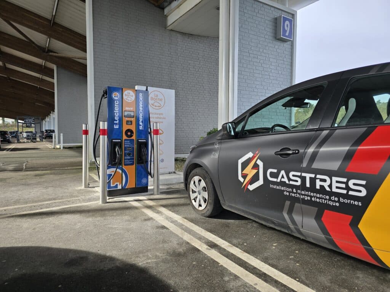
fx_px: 259
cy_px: 146
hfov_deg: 73.9
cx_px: 195
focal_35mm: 23
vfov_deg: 58.9
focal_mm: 6.3
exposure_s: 1/251
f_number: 1.7
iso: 12
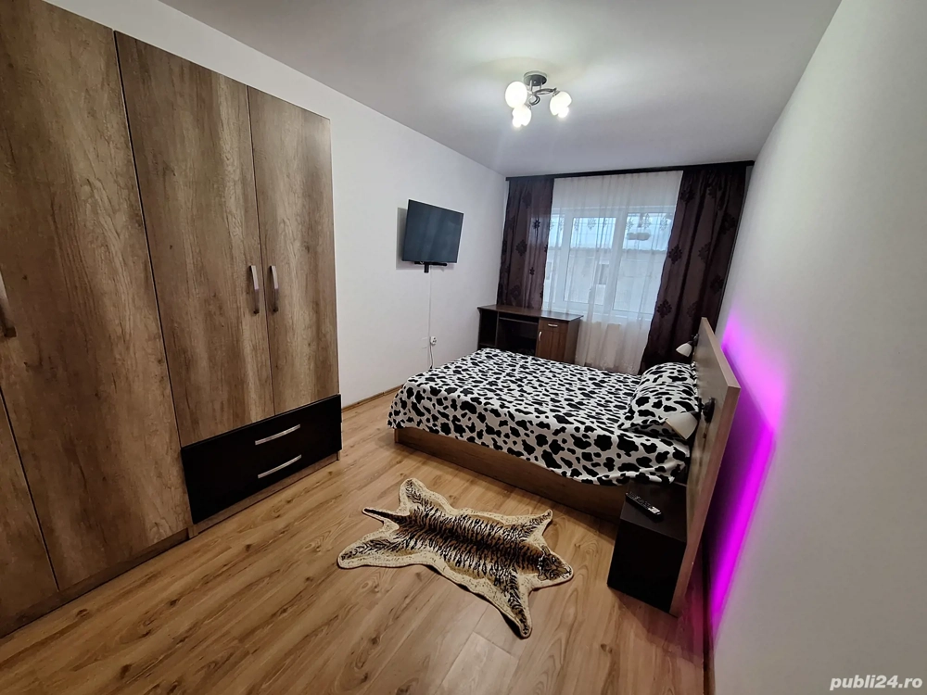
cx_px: 464
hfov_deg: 106.2
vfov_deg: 89.9
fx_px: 348
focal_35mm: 13
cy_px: 348
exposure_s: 1/33
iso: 160
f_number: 2.2
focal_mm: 1.74
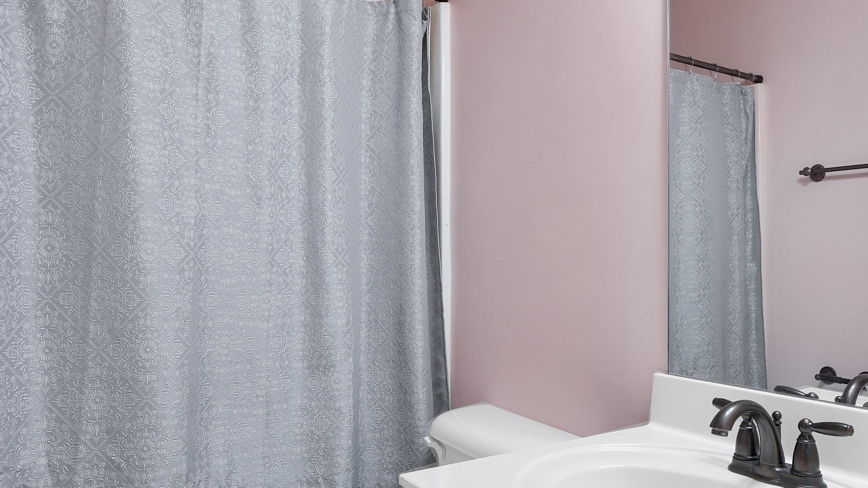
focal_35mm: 29
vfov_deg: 39.6
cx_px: 561
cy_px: 279
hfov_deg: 64.1
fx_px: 677
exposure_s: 1/160
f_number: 4
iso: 400
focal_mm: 10.5
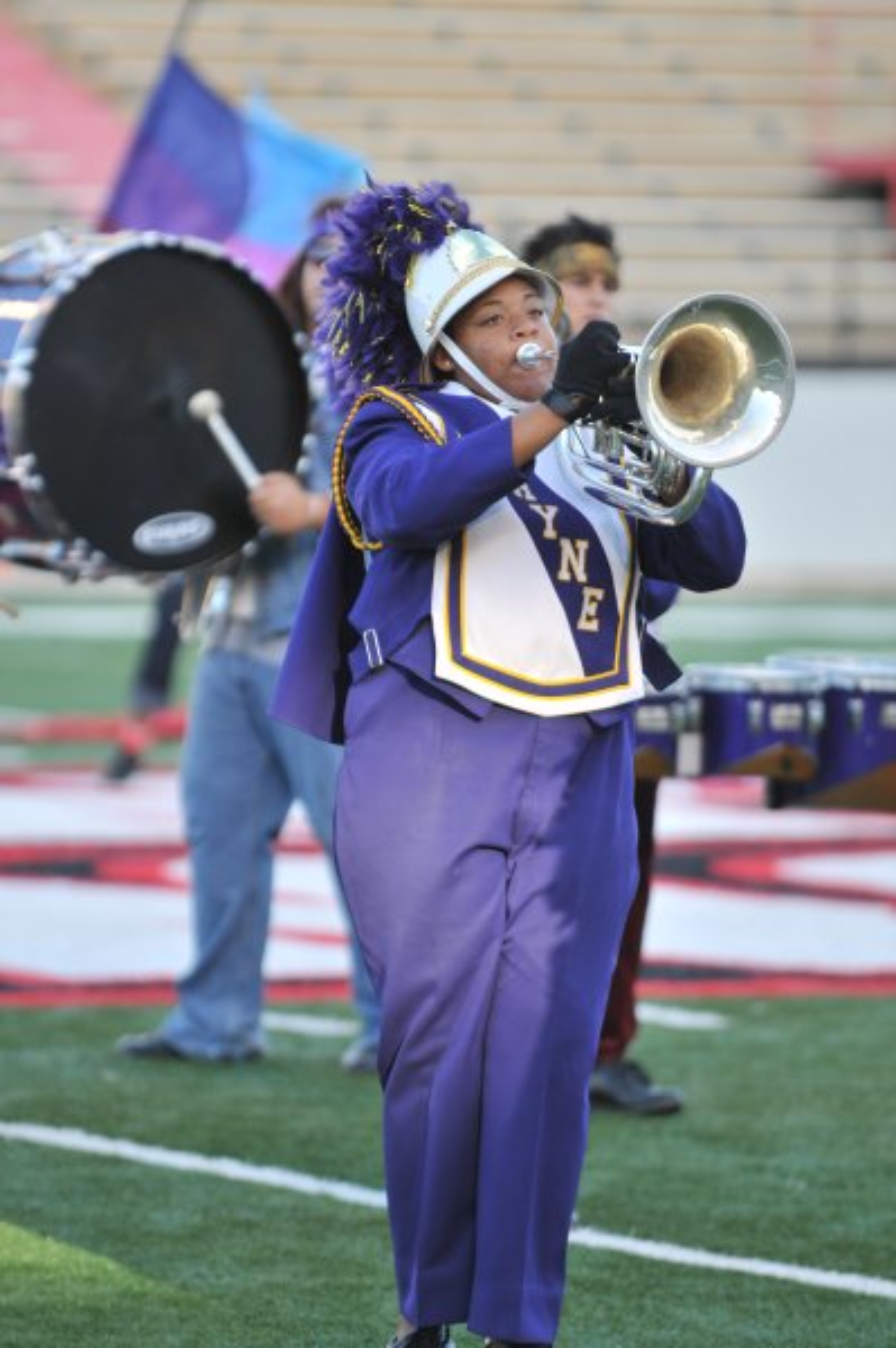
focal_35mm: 300
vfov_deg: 6.9
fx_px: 11219
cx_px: 448
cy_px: 674
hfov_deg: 4.6
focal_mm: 200
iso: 200
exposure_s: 1/500
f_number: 2.8
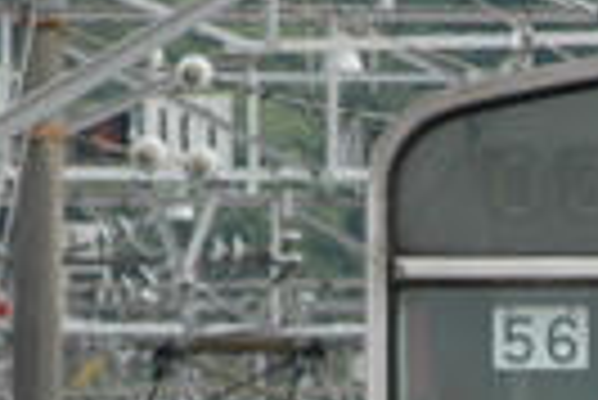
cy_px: 661
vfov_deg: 1.0
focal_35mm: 1439
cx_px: 949
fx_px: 23929
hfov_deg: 1.4
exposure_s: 1/160
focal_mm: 200
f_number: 9
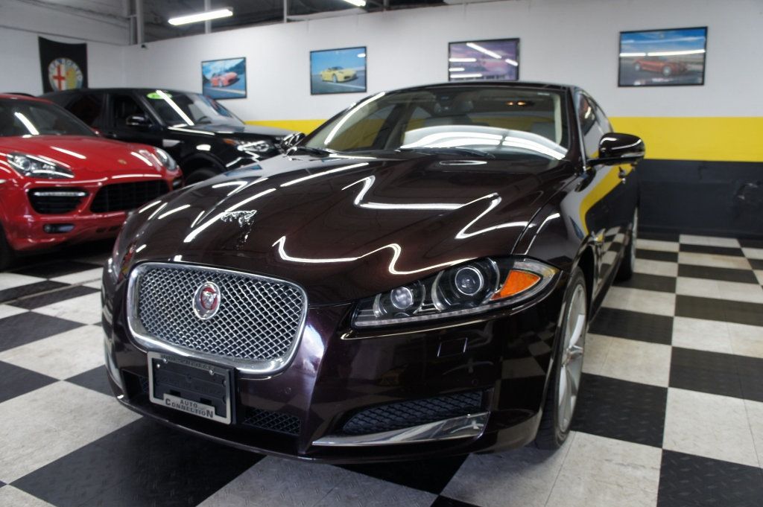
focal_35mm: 27
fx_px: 572
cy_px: 254
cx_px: 382
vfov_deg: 47.9
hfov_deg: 67.4
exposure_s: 1/30
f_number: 3.5
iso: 250
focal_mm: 18
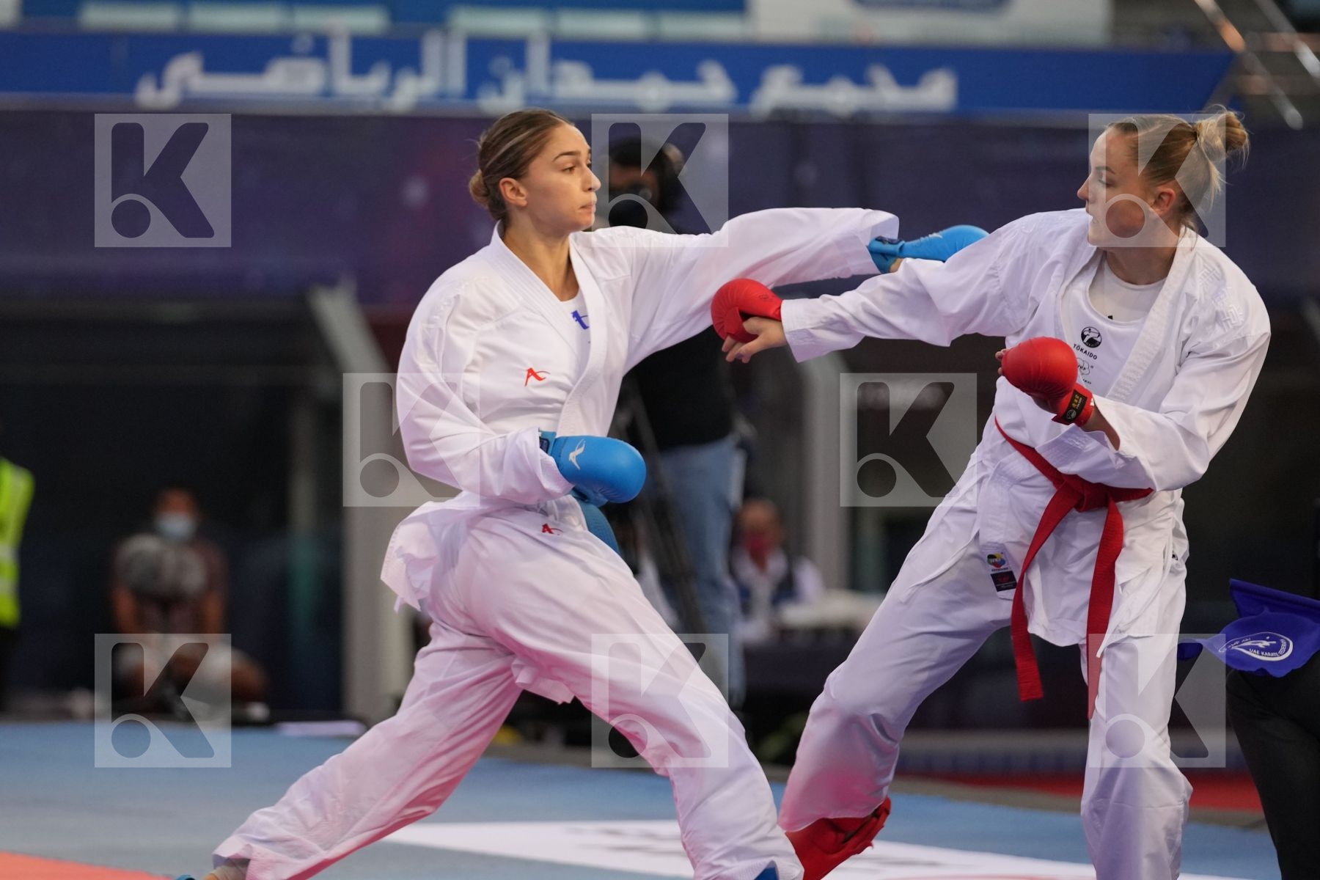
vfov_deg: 5.4
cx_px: 660
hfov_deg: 8.0
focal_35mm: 256
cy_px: 440
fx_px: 9386
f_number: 2.8
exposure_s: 1/1000
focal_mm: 171
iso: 2000
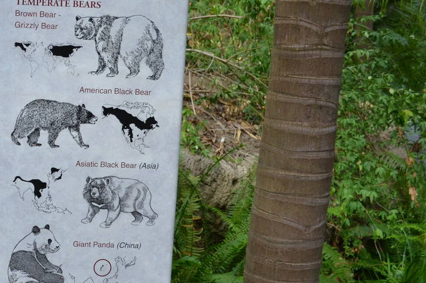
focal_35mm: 64
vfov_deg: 21.1
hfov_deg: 29.3
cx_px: -5
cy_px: 194
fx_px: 756
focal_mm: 20
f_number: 4.5
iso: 400
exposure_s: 1/80
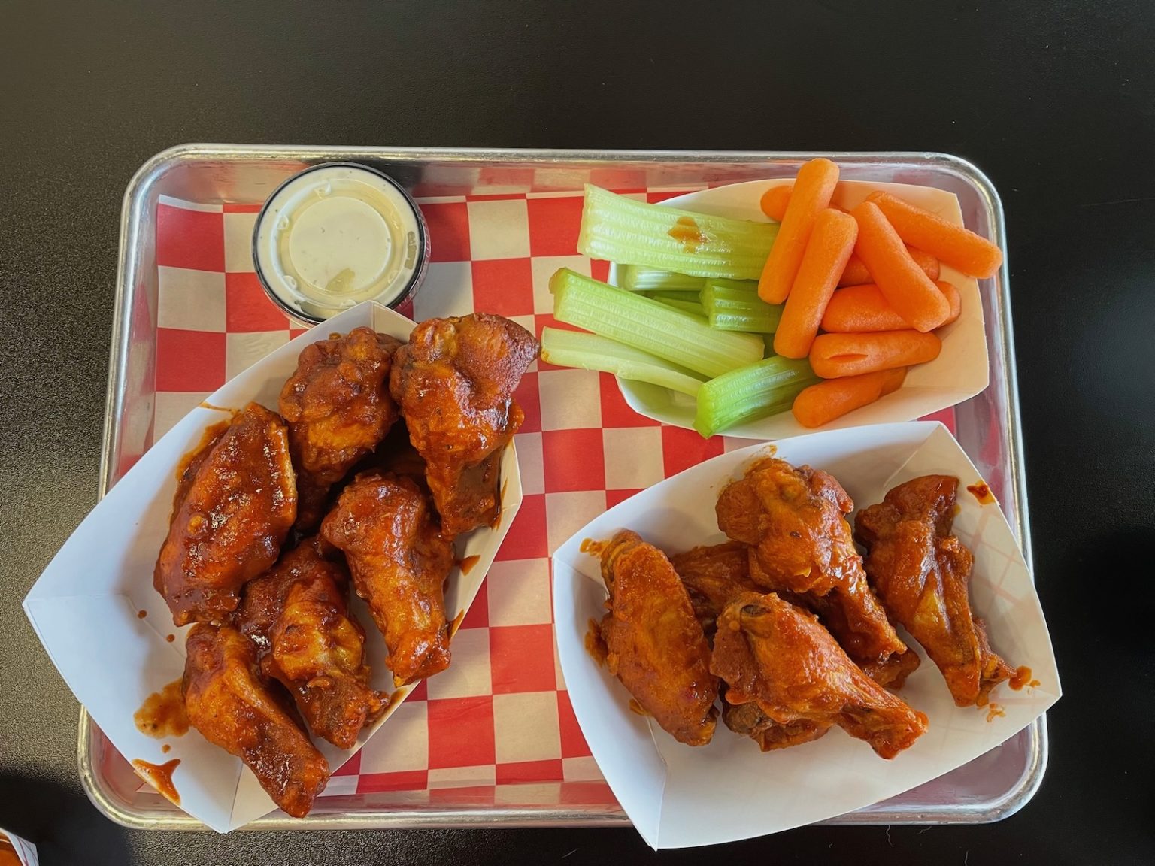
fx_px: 868
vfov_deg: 53.1
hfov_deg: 67.3
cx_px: 578
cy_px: 433
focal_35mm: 26
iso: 100
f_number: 1.6
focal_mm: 4.2
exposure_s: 1/60
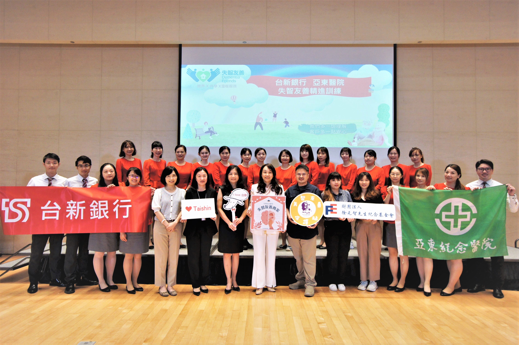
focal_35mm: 22
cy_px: 172
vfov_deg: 56.1
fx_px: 324
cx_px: 260
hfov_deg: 77.4
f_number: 4
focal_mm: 15
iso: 800
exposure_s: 1/60
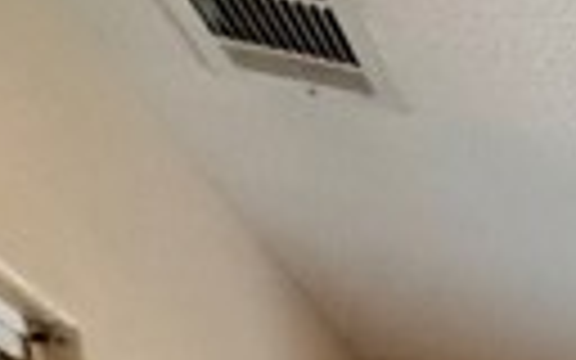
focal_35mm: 74
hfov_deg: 16.0
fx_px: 1162
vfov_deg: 12.0
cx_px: 1323
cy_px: 986
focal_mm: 2.22
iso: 400
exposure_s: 1/74
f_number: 2.2
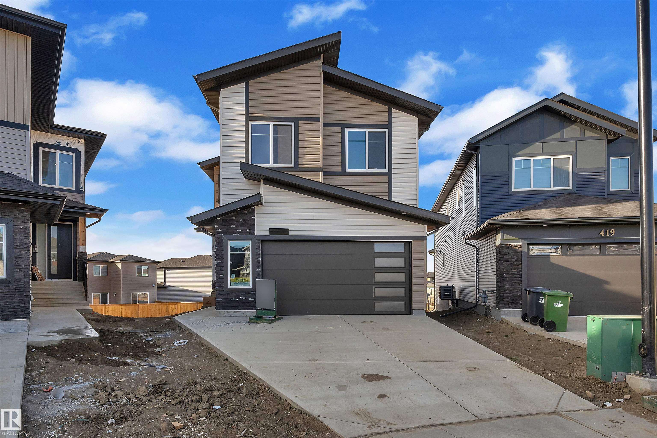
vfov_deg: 72.1
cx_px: 328
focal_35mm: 16
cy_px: 219
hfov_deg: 95.0
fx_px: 301
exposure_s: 1/250
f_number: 4.5
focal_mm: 11
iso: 200
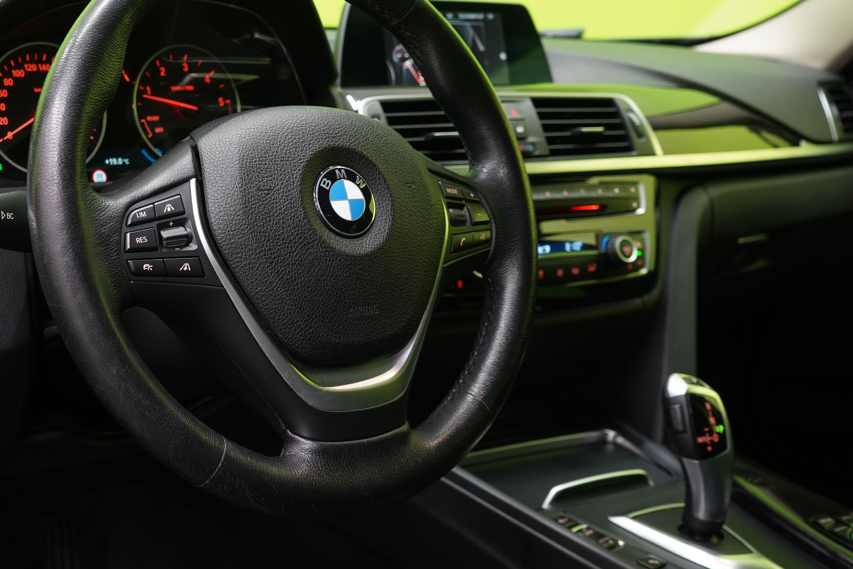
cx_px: 266
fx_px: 1185
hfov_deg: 39.0
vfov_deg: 26.9
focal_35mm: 50
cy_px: 203
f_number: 5.6
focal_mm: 36
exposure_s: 1/20
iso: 1250
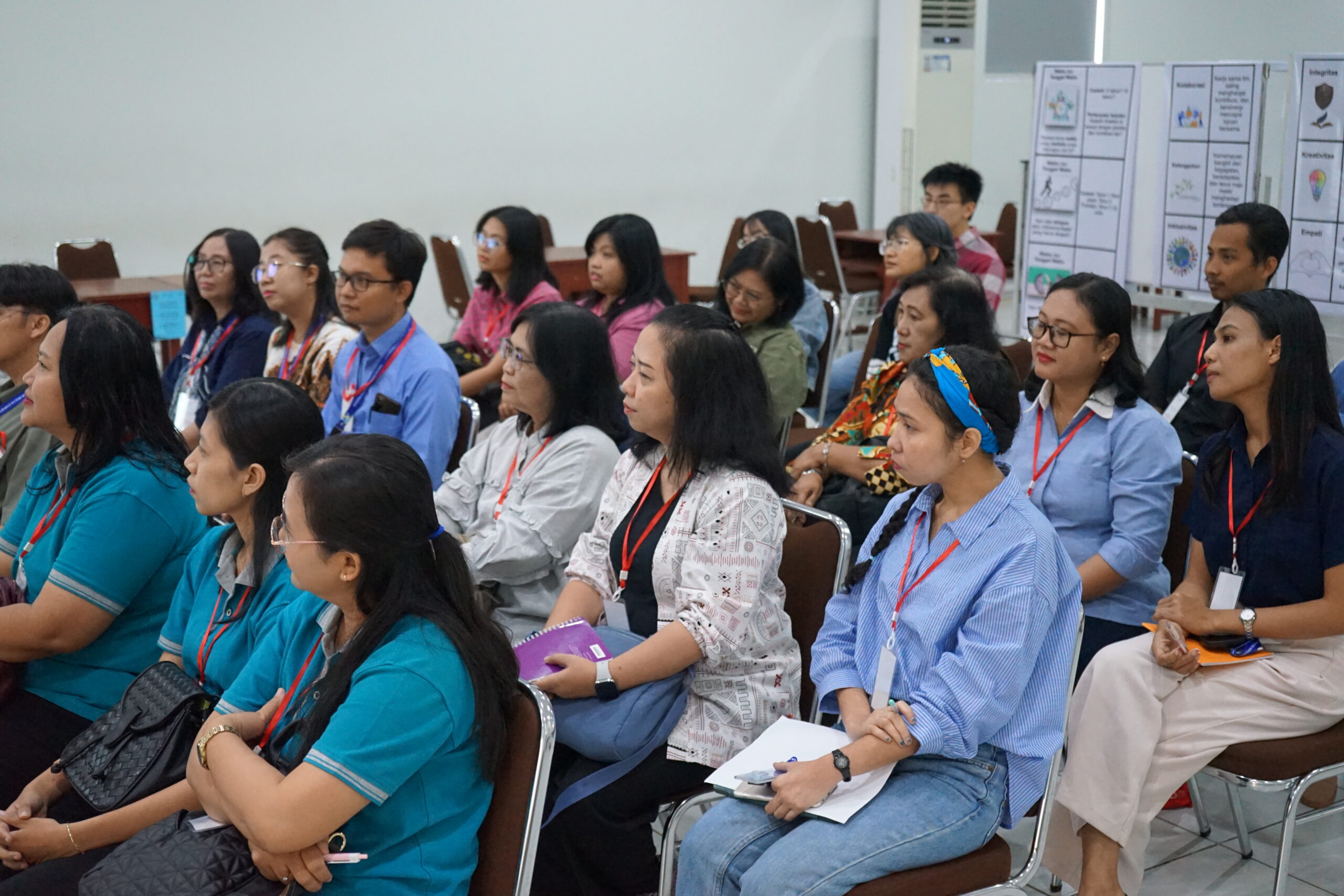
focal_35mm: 46
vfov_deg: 29.2
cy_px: 448
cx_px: 672
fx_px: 1717
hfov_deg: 42.7
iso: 6400
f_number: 4.5
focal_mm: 46
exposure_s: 1/60
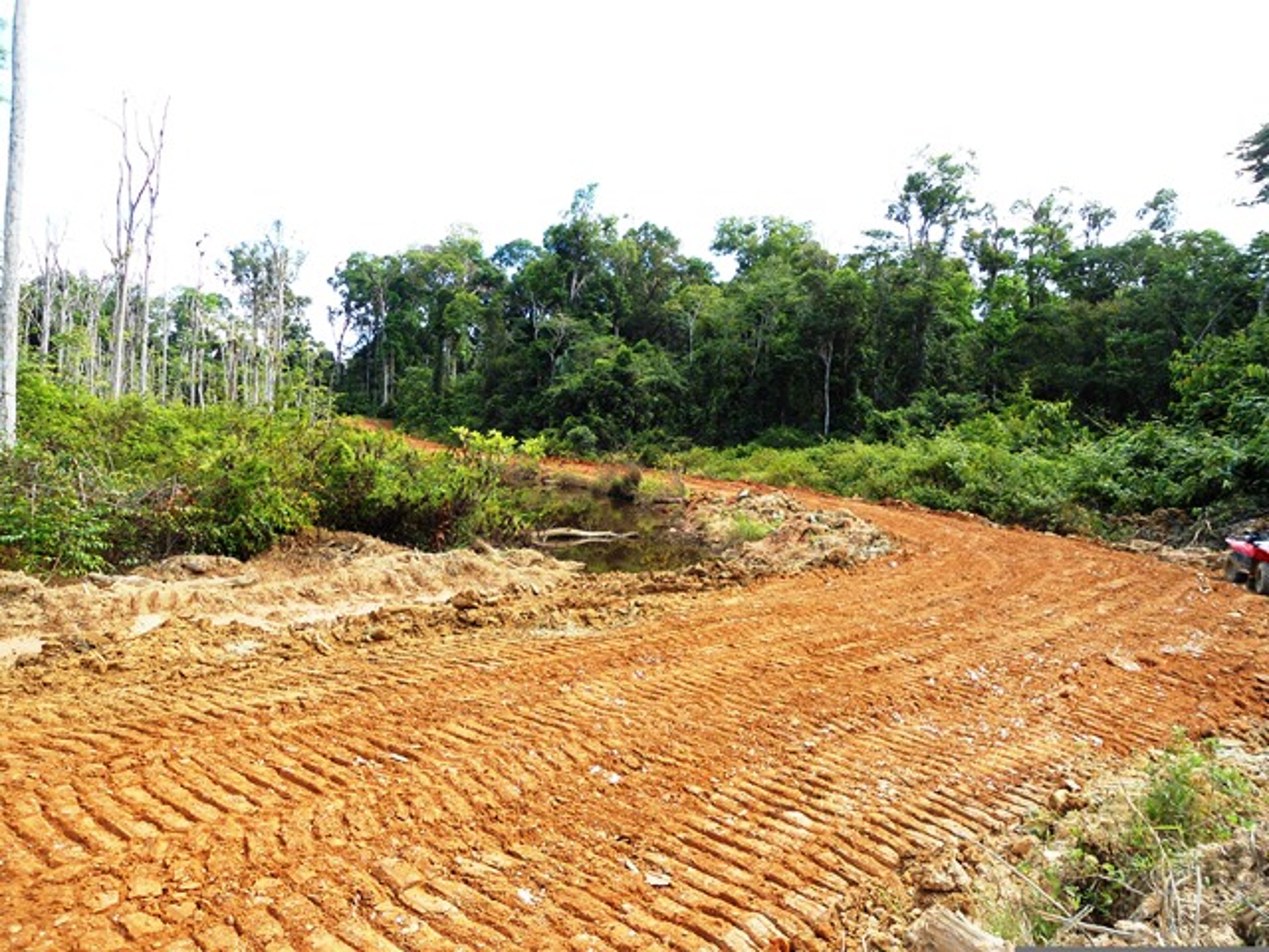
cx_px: 634
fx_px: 953
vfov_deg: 53.1
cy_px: 476
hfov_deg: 67.3
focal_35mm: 26
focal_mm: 4.7
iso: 80
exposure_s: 1/250
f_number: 2.8
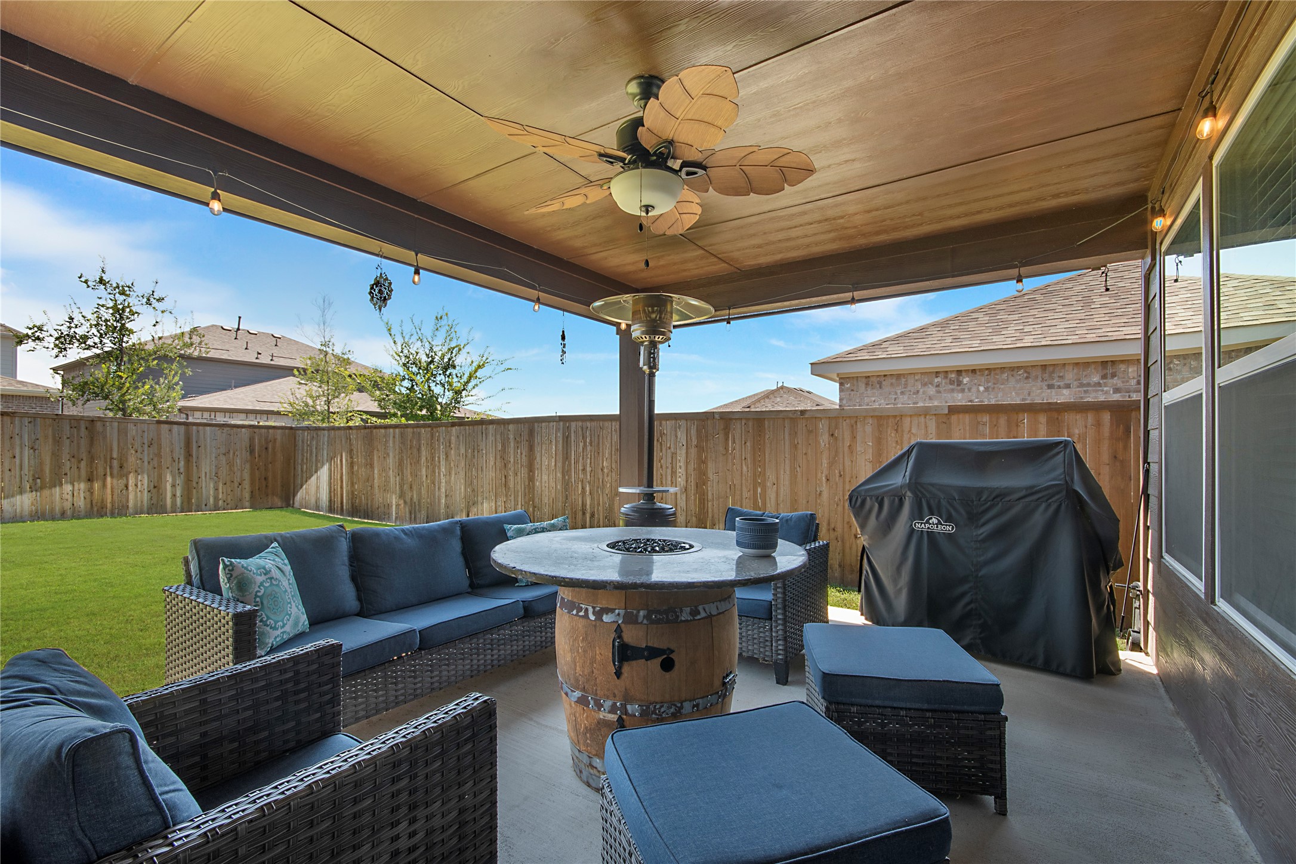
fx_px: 540
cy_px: 432
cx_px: 648
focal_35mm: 15
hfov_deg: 100.4
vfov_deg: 77.3
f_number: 11
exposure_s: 1/60
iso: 100
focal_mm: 10
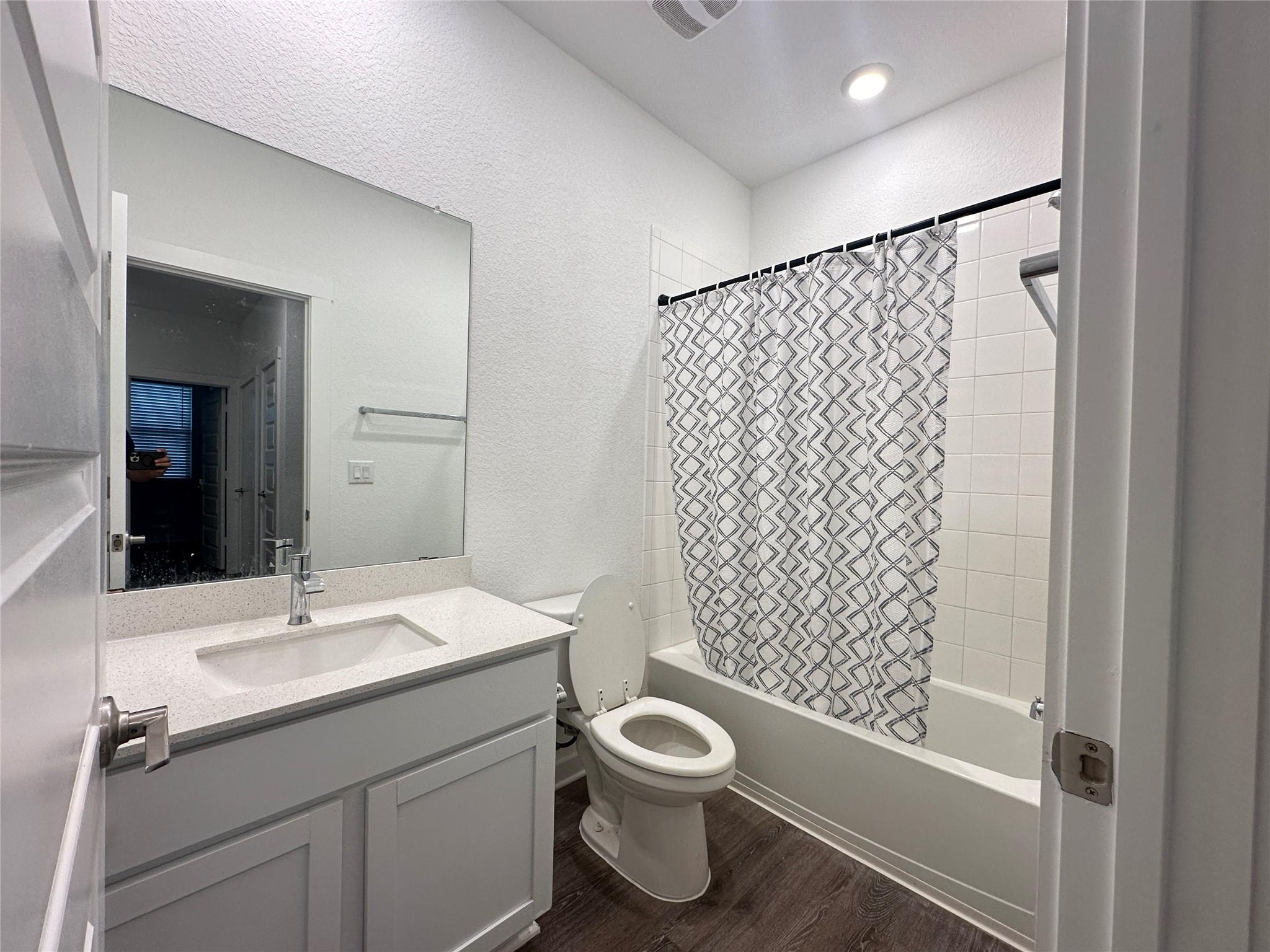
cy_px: 476
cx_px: 635
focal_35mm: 14
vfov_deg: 85.7
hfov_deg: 102.1
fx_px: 514
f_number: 2.2
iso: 160
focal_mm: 2.22
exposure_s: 1/120
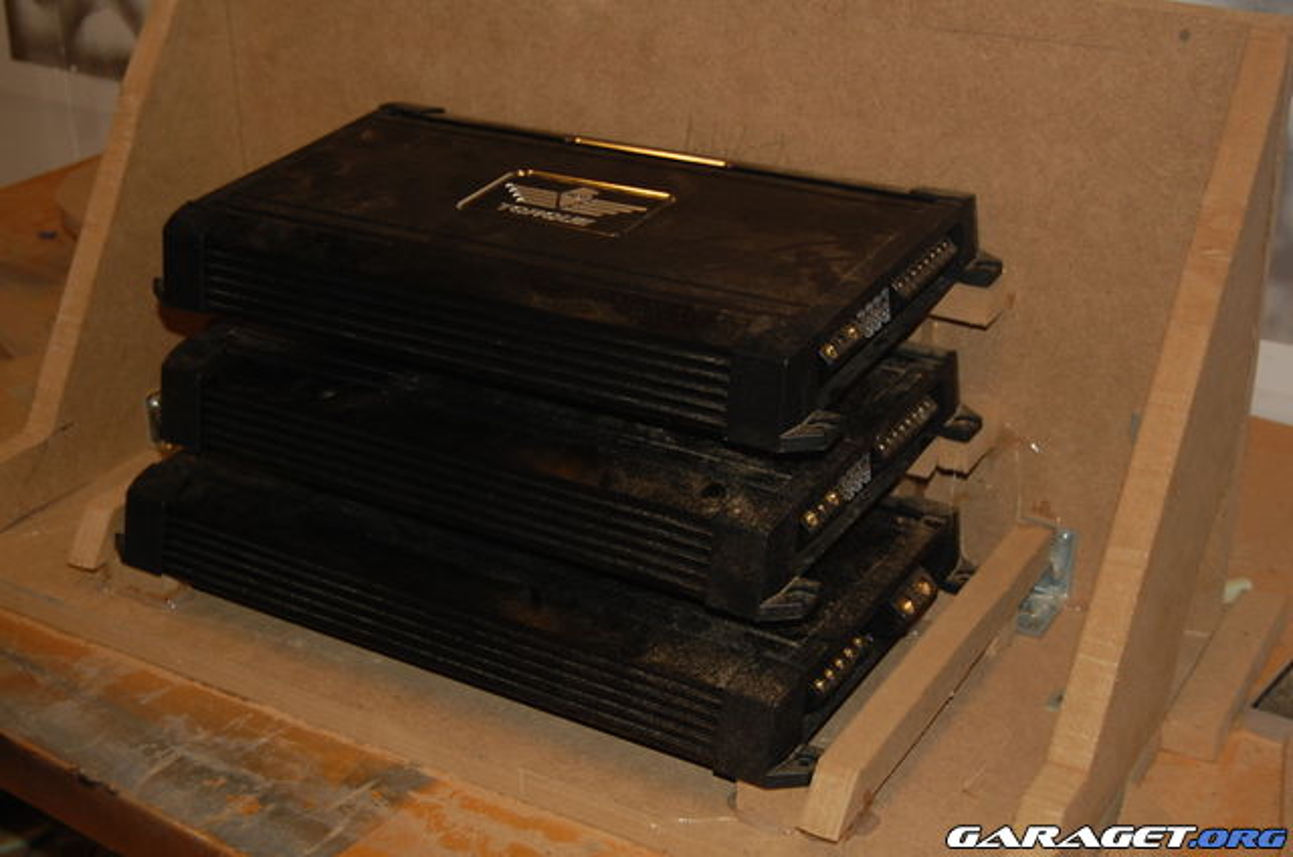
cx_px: 646
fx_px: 1882
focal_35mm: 52
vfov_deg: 25.6
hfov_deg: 37.9
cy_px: 428
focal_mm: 35
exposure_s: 1/60
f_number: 4.8
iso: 400
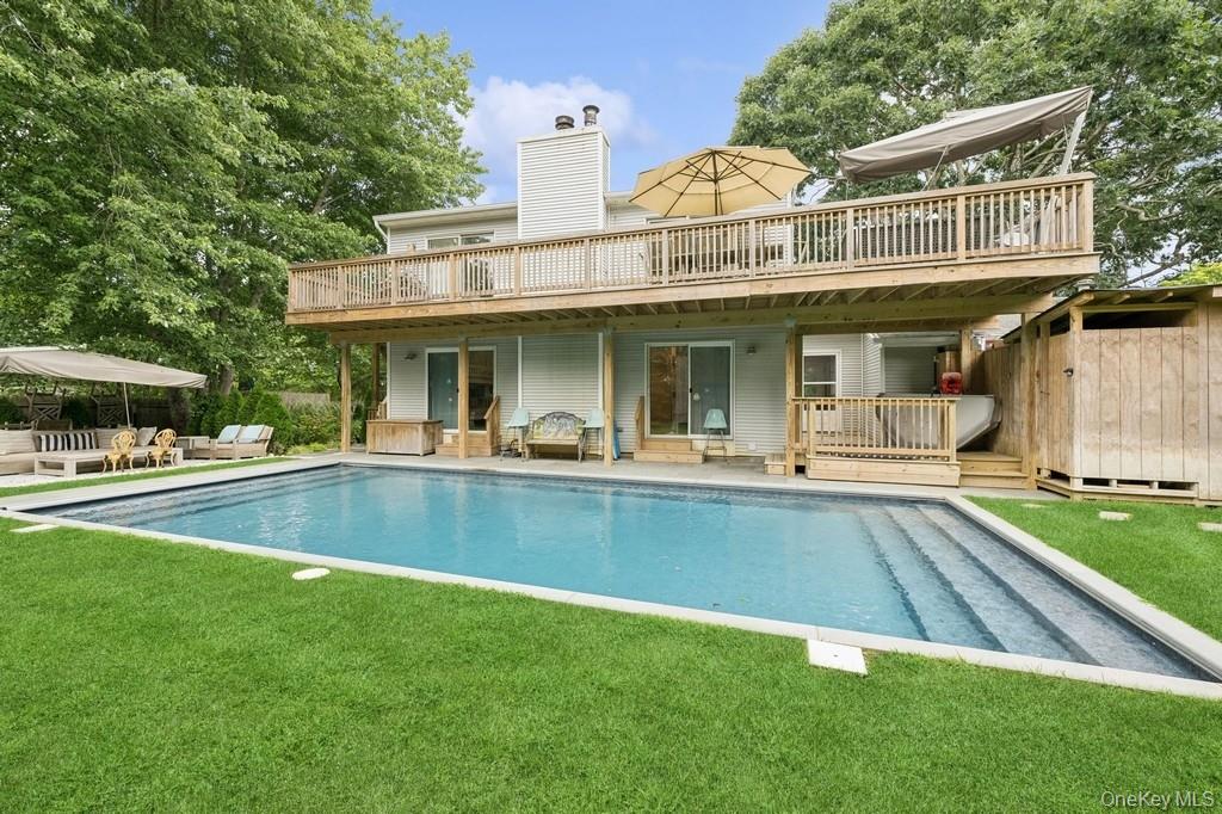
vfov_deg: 81.2
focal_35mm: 14
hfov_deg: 104.3
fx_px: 475
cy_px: 407
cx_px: 611
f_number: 6.3
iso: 1600
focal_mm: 14
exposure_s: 1/1250
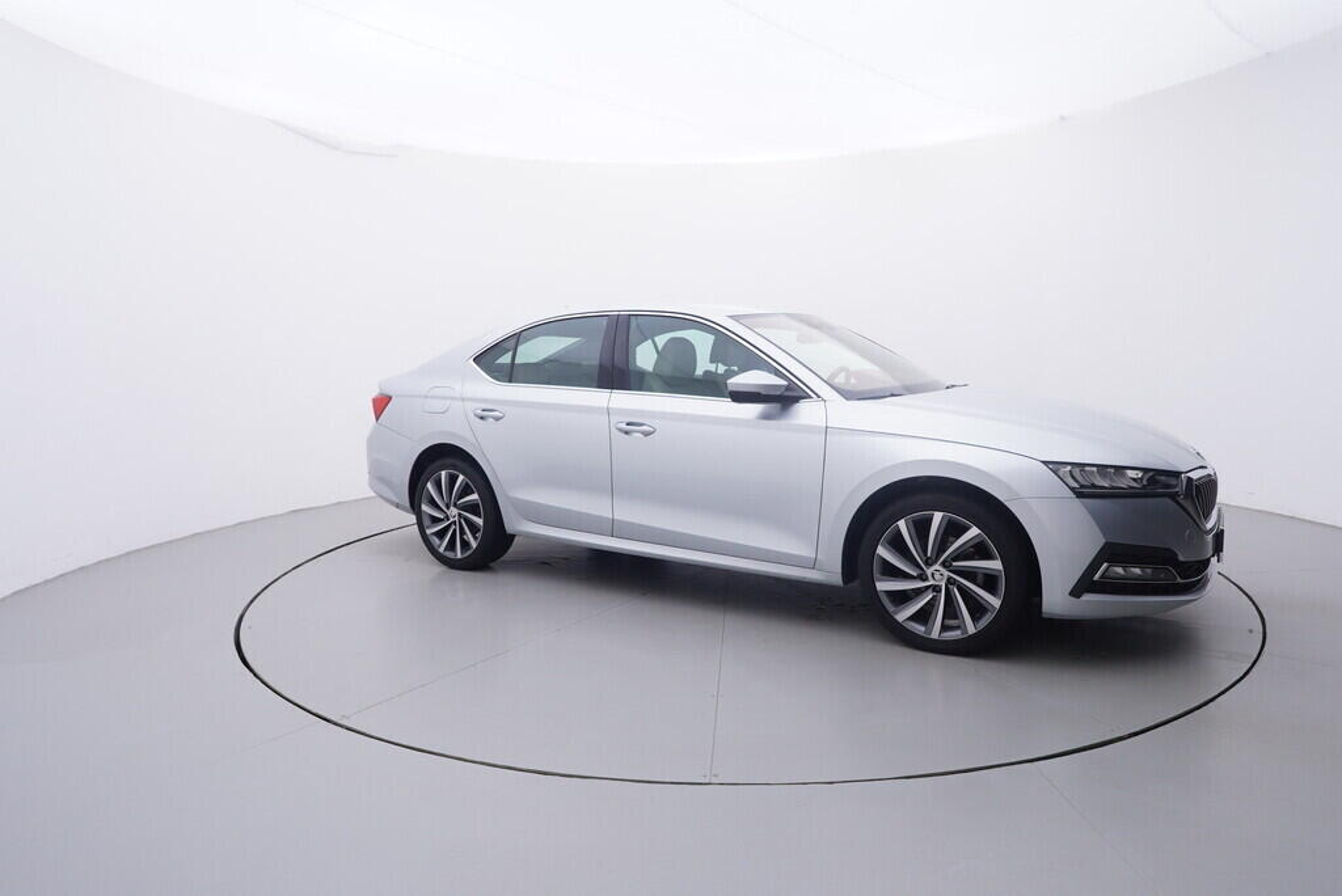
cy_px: 448
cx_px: 671
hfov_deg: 77.3
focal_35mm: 22
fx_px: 839
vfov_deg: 56.2
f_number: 5
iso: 200
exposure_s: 1/80
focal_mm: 15
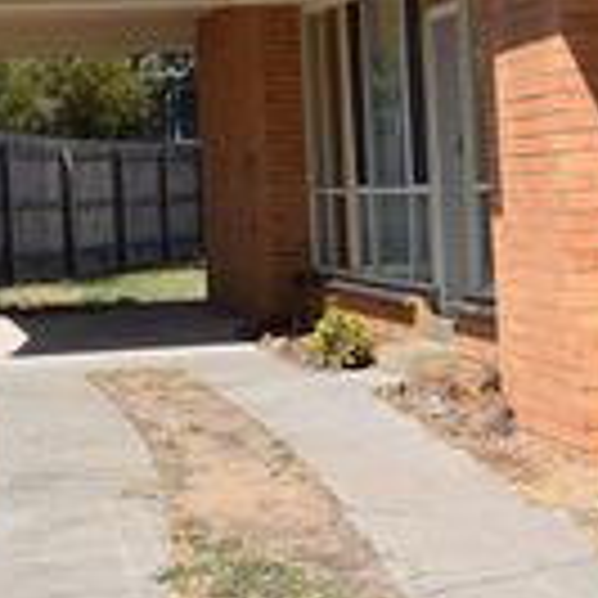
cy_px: 119
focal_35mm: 112
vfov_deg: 15.4
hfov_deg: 14.8
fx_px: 2199
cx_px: 782
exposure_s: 1/400
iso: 200
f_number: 10
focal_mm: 25
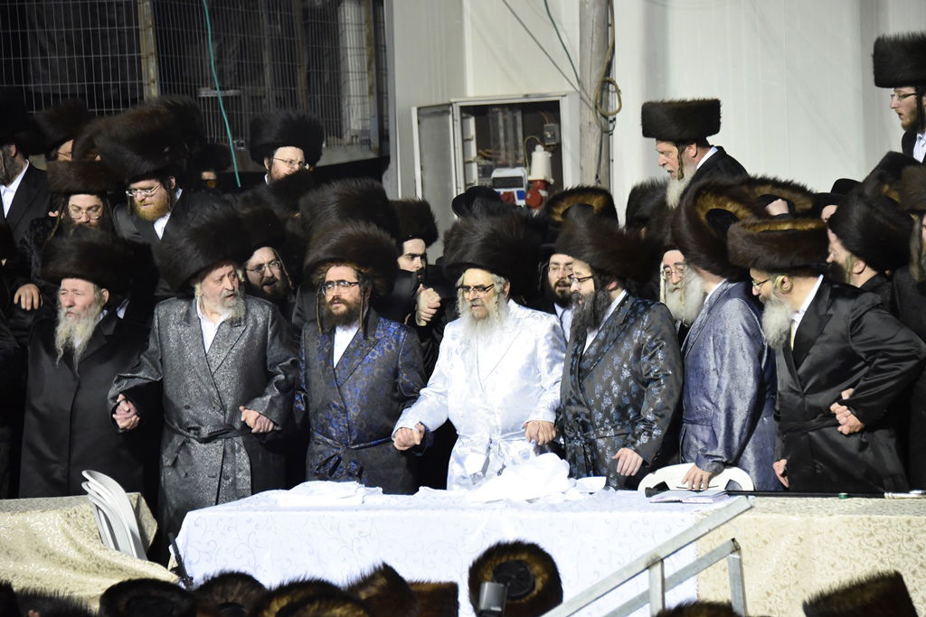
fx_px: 3730
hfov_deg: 14.2
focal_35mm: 145
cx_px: 463
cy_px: 308
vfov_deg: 9.5
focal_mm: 145
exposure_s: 1/60
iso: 6400
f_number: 5.6
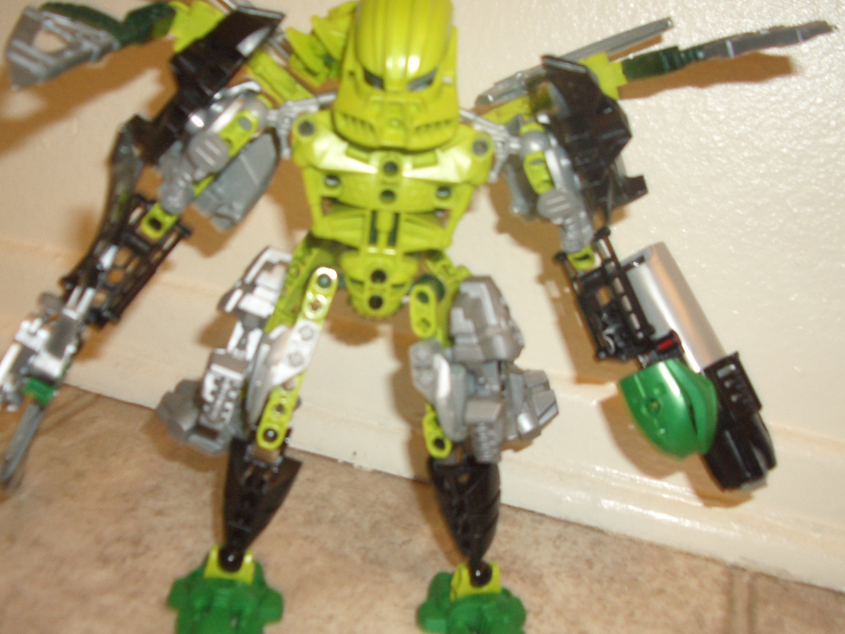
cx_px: 420
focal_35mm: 41
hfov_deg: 45.8
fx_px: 1001
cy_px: 317
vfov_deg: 35.1
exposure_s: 1/60
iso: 100
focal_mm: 5.8
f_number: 2.6
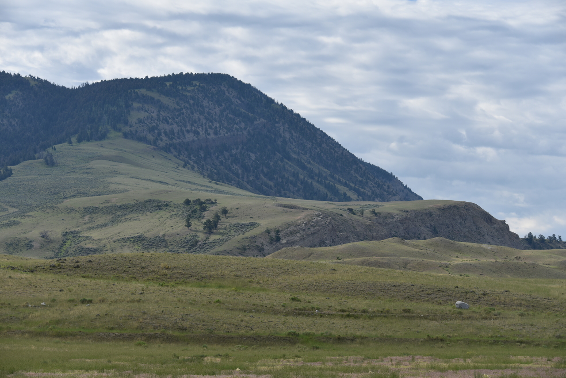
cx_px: 283
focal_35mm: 125
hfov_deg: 16.4
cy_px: 189
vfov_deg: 11.0
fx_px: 1966
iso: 100
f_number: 9
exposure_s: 1/320
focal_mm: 125
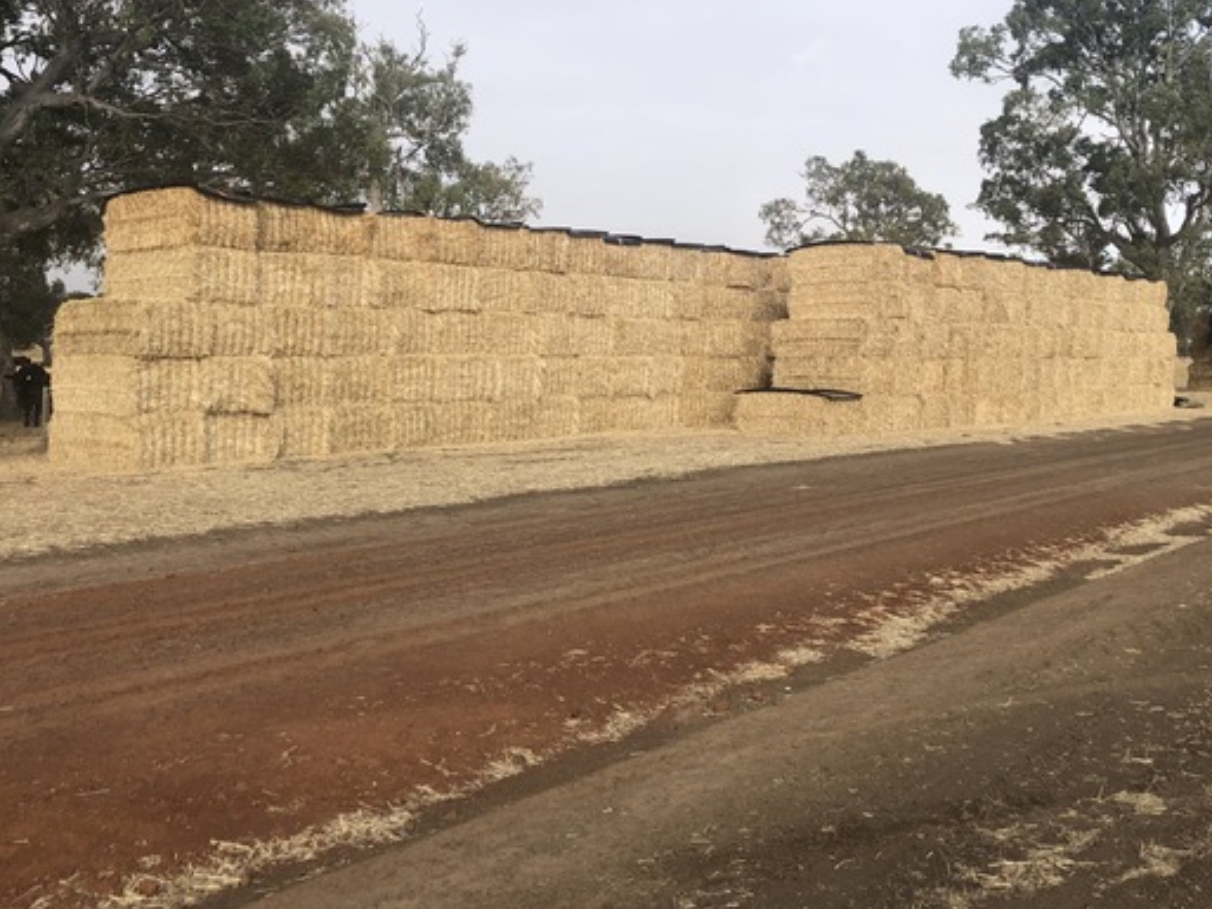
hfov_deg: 51.3
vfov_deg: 39.4
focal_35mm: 36
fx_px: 1261
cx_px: 664
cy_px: 334
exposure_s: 1/1600
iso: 20
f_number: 1.8
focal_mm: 3.99
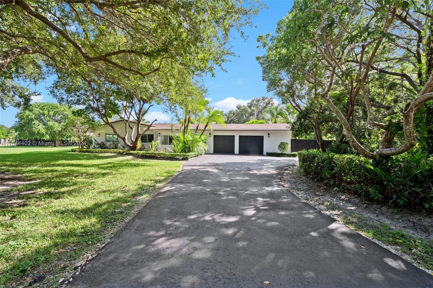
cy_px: 144
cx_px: 216
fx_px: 180
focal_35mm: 15
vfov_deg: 77.2
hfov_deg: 100.5
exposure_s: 1/50
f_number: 8
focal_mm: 15
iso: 200
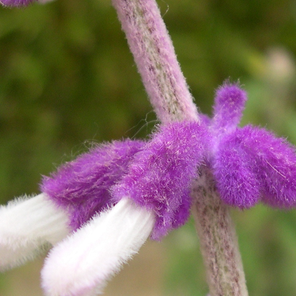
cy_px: 191
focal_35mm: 59
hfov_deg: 29.1
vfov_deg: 28.9
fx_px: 571
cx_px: 149
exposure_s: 1/575
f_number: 2.8
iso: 100
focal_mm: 8
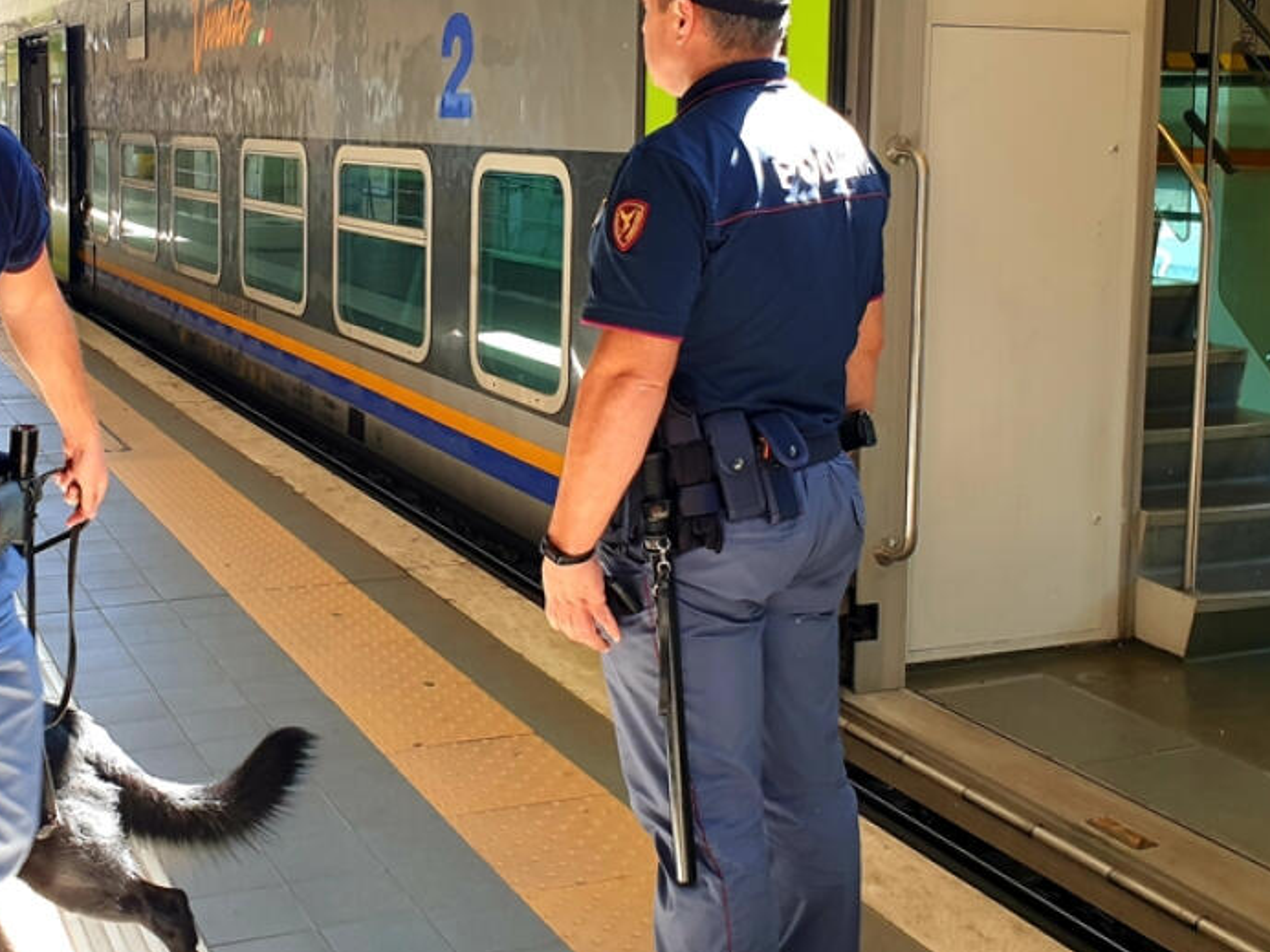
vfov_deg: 31.7
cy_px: 251
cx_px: 456
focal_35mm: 45
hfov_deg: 41.7
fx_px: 1651
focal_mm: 4.3
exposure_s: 1/100
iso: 80
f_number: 2.4
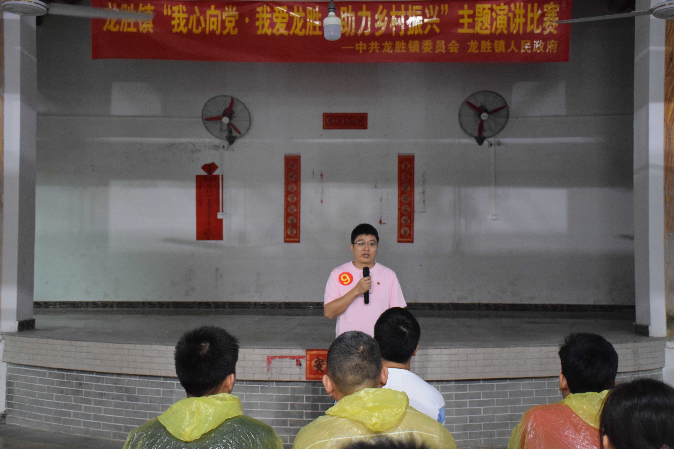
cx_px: 337
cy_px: 224
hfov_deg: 43.6
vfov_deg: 29.9
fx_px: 842
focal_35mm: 45
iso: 3200
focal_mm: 30
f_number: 4
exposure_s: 1/125
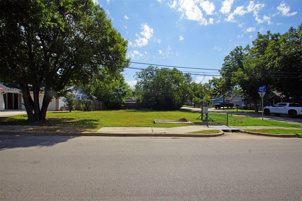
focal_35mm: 15
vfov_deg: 77.3
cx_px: 151
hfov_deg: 100.4
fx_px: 126
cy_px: 100
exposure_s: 1/200
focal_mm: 10
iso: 100
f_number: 13
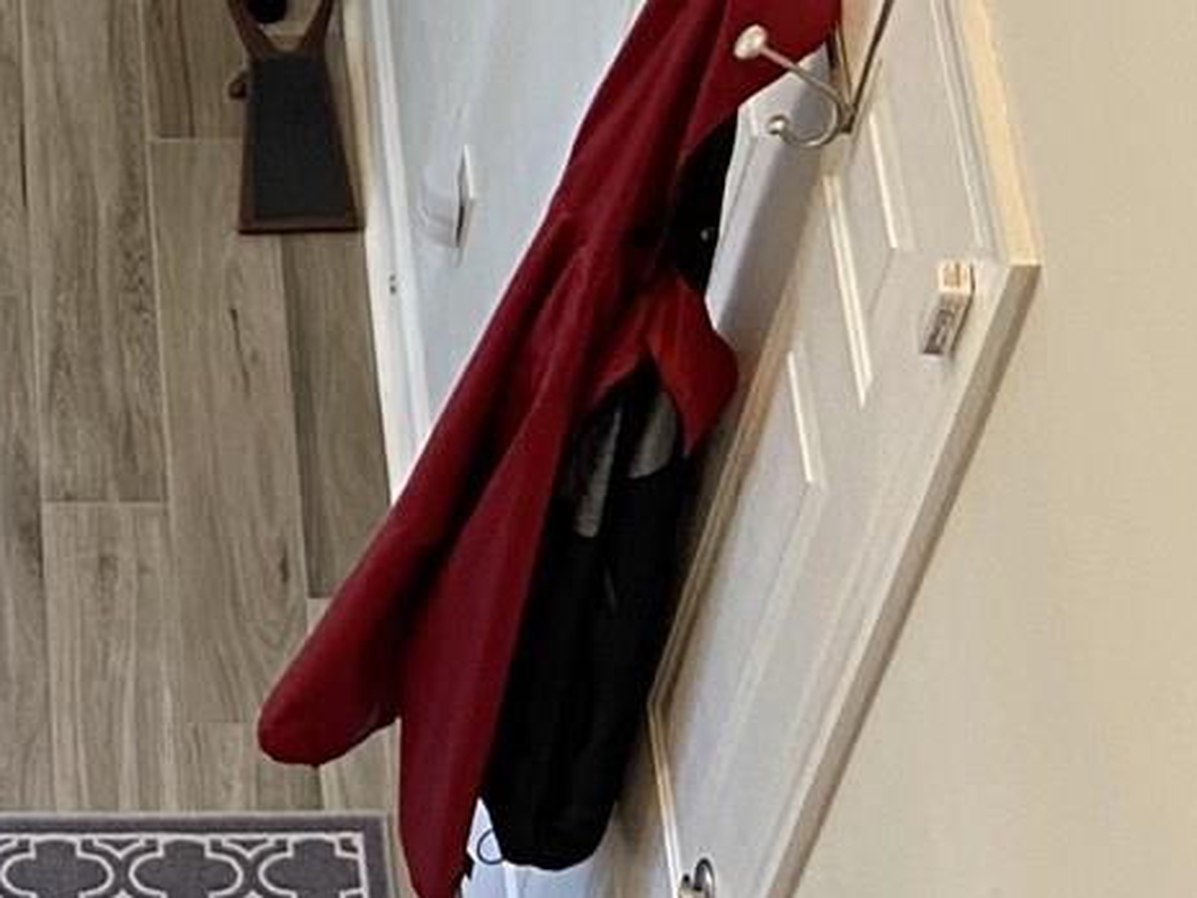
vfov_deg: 11.5
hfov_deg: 13.9
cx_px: -851
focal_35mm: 129
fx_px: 4461
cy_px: 702
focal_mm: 4.25
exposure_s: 1/60
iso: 160
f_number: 1.8
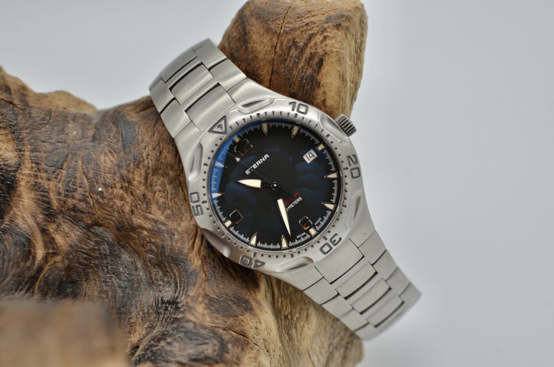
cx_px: 277
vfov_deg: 25.7
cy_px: 184
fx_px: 806
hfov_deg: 37.9
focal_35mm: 52
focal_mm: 35
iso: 400
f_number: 5.6
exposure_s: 1/125
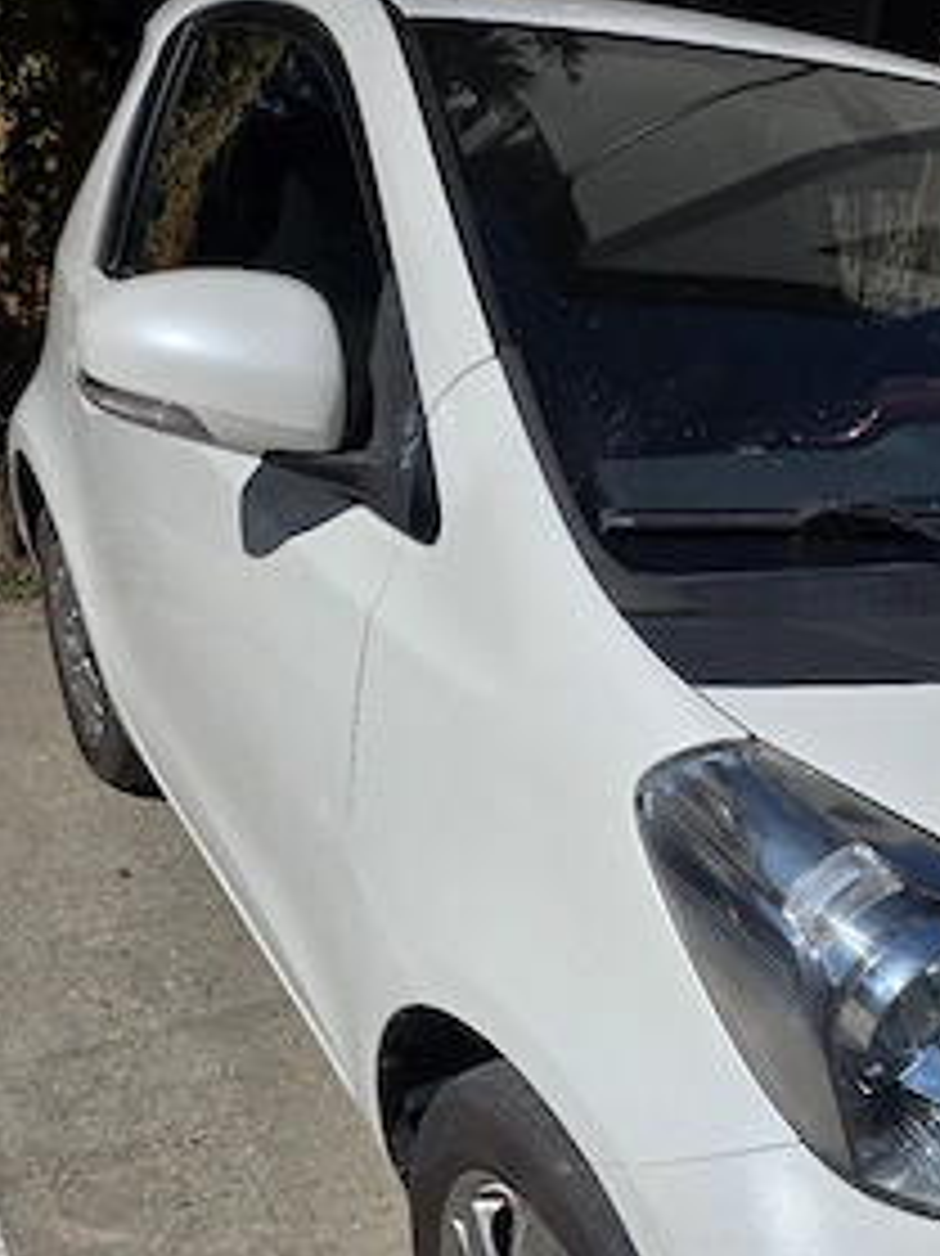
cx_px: 666
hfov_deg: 42.0
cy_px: 869
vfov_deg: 53.9
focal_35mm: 33
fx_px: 1196
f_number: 1.8
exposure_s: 1/5000
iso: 25
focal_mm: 5.4
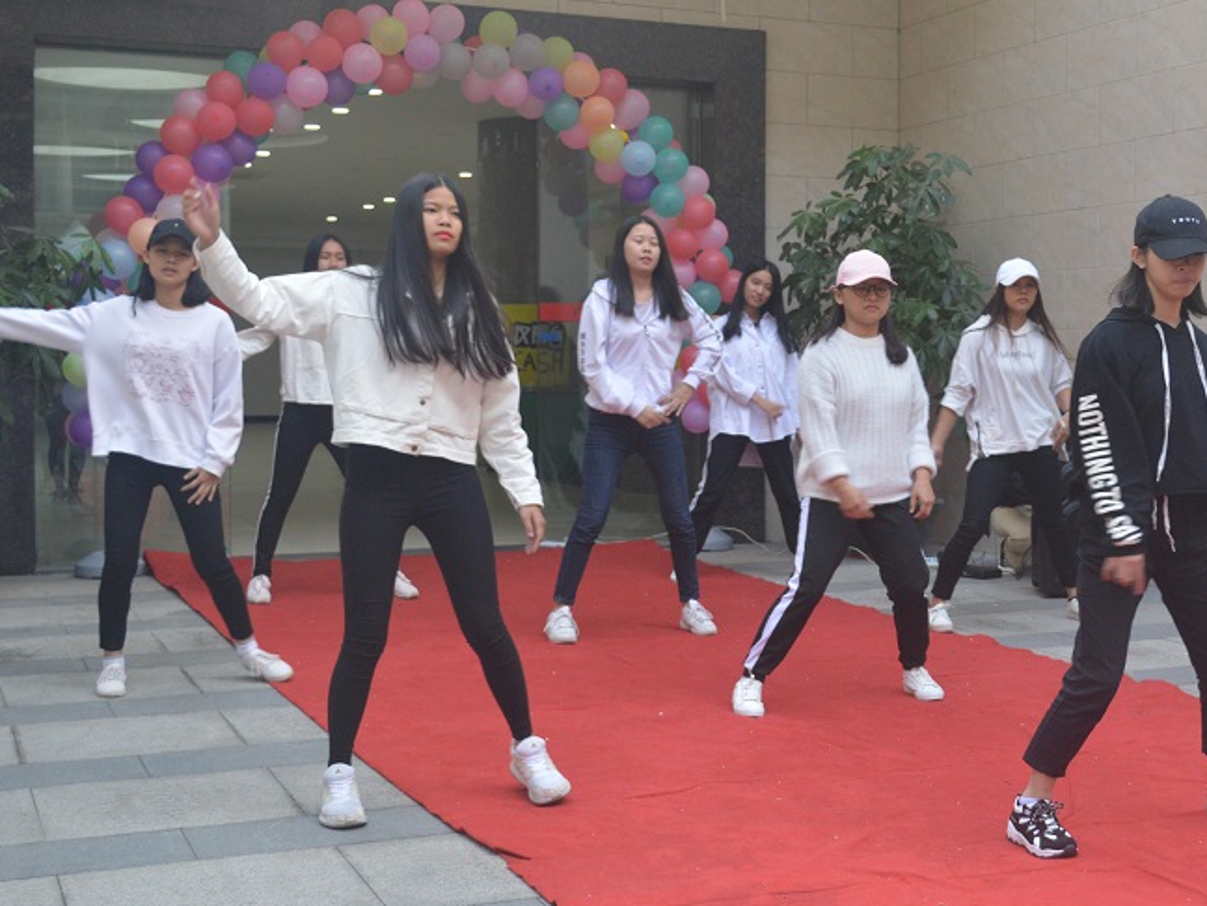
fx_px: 1813
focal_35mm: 52
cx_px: 836
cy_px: 375
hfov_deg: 36.3
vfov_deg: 28.0
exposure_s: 1/200
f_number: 5
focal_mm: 26
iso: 800
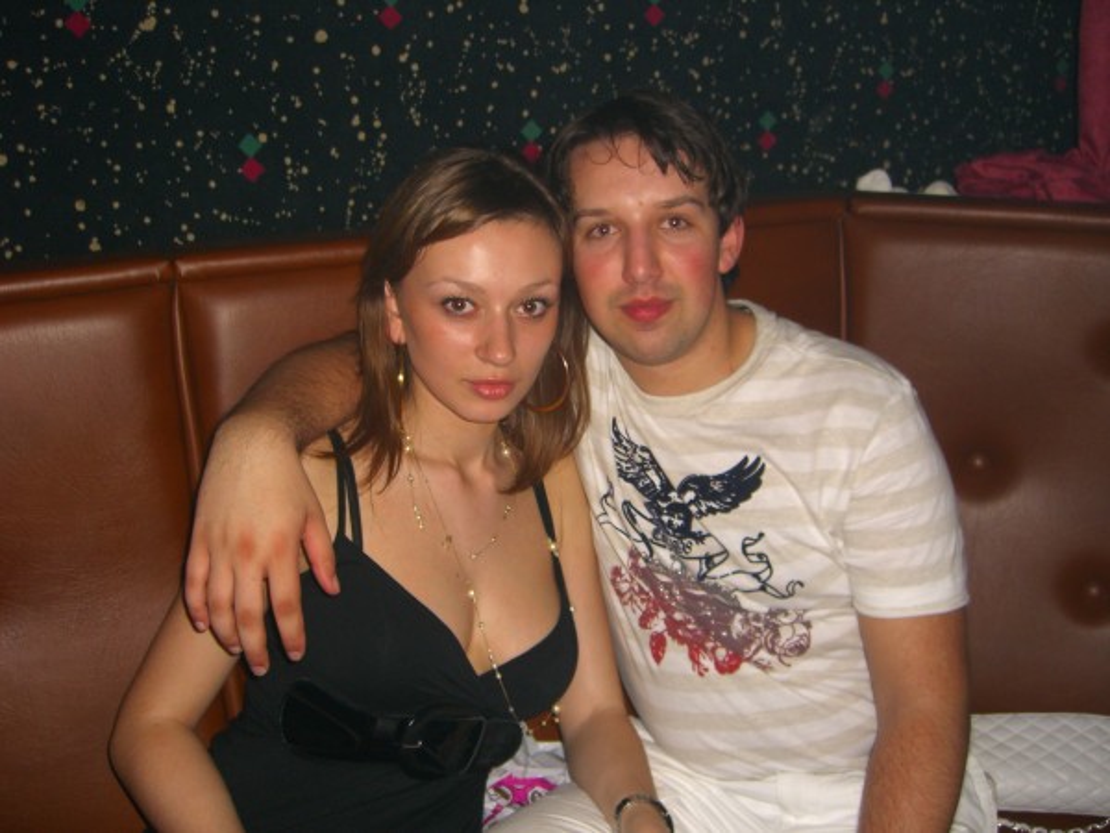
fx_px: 1219
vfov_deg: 37.7
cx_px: 555
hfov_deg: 49.0
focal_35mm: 38
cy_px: 416
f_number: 2.8
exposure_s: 1/60
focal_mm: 7.9
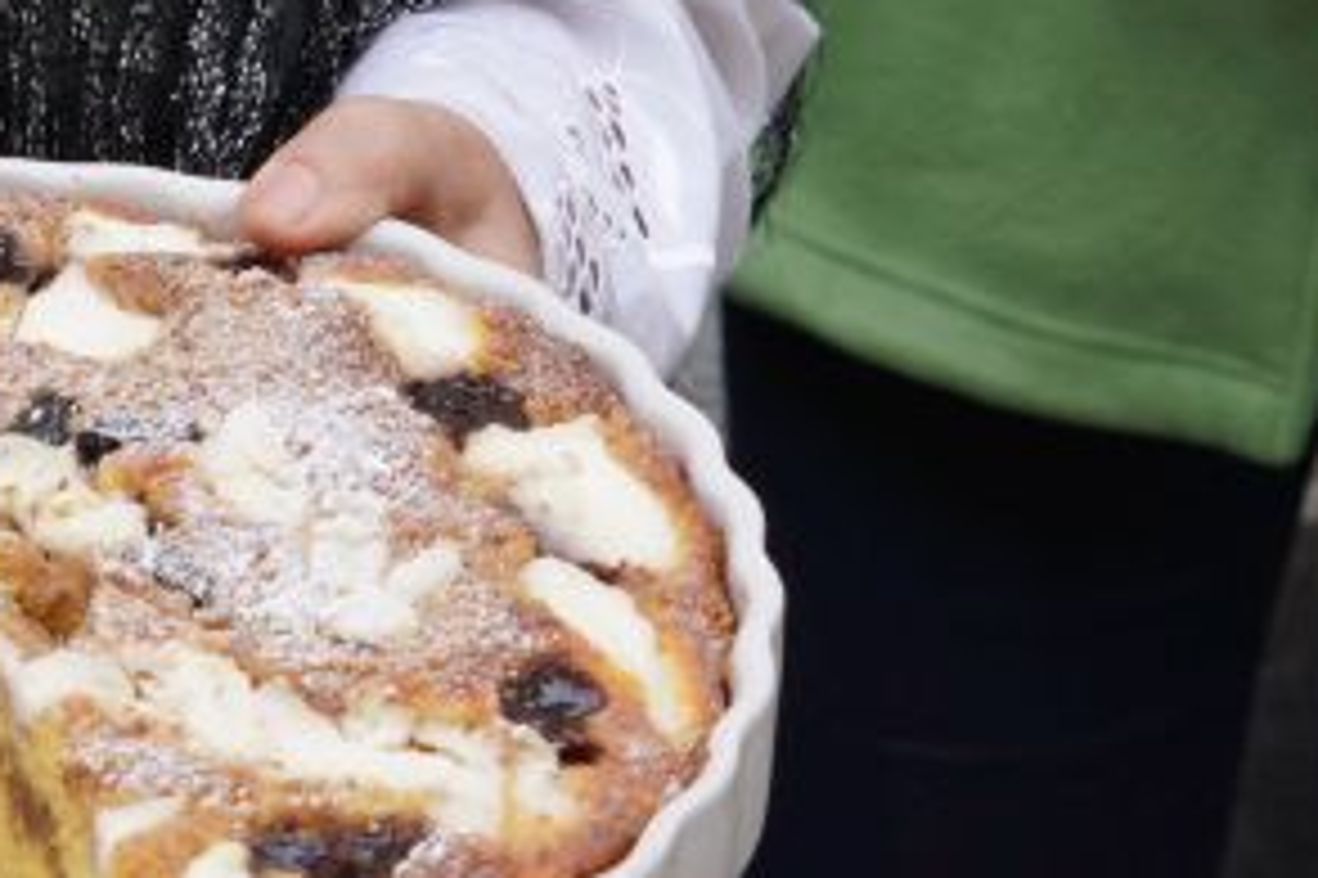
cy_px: -486
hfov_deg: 8.8
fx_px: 8370
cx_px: -461
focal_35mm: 229
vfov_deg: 5.9
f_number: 4
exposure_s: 1/160
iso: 100
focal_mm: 30.1
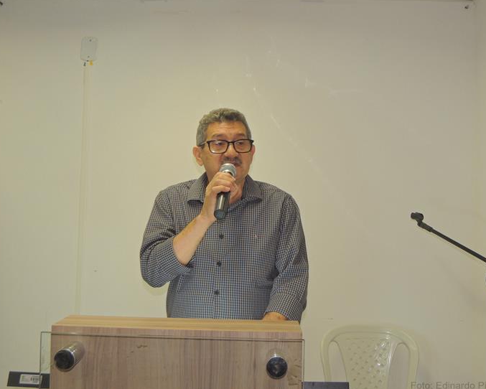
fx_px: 532
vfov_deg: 40.1
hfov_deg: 49.1
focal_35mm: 37
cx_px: 241
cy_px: 194
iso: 220
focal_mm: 6.2
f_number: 3.3
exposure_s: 1/50
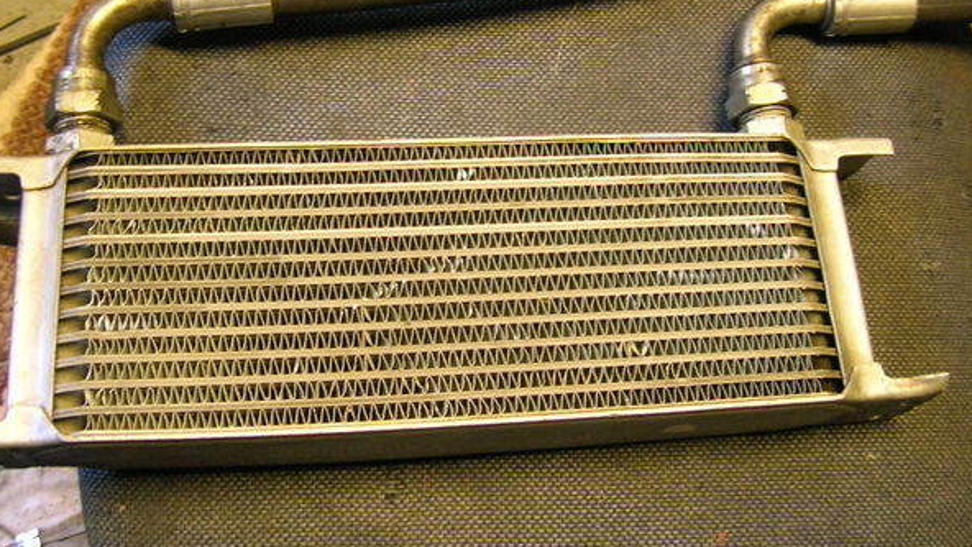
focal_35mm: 40
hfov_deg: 50.4
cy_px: 239
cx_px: 452
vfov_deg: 29.7
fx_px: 1031
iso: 105
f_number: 2.9
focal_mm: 5.7
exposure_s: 1/4.4
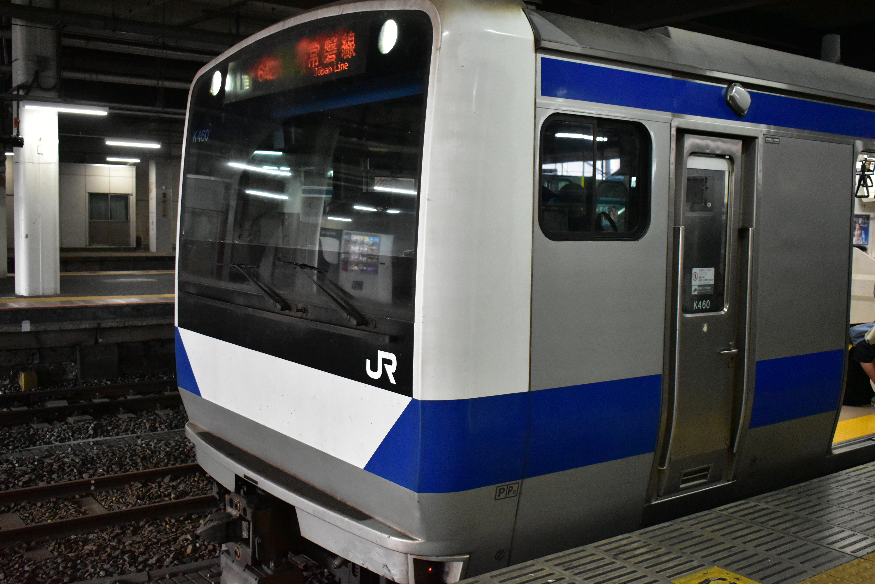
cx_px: 438
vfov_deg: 36.9
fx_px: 875
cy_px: 292
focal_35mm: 36
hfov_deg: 53.1
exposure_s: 1/320
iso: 6400
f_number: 4
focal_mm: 24
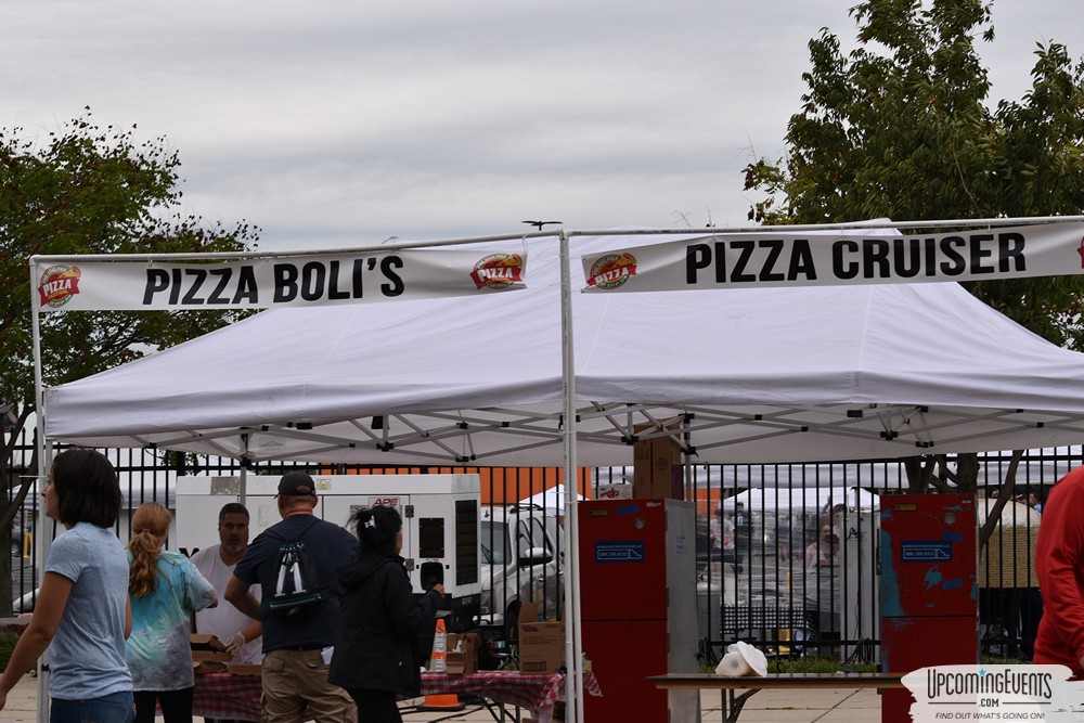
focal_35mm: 82
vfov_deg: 16.6
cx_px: 542
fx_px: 2484
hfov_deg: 24.6
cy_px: 362
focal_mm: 55
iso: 320
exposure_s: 1/250
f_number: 8
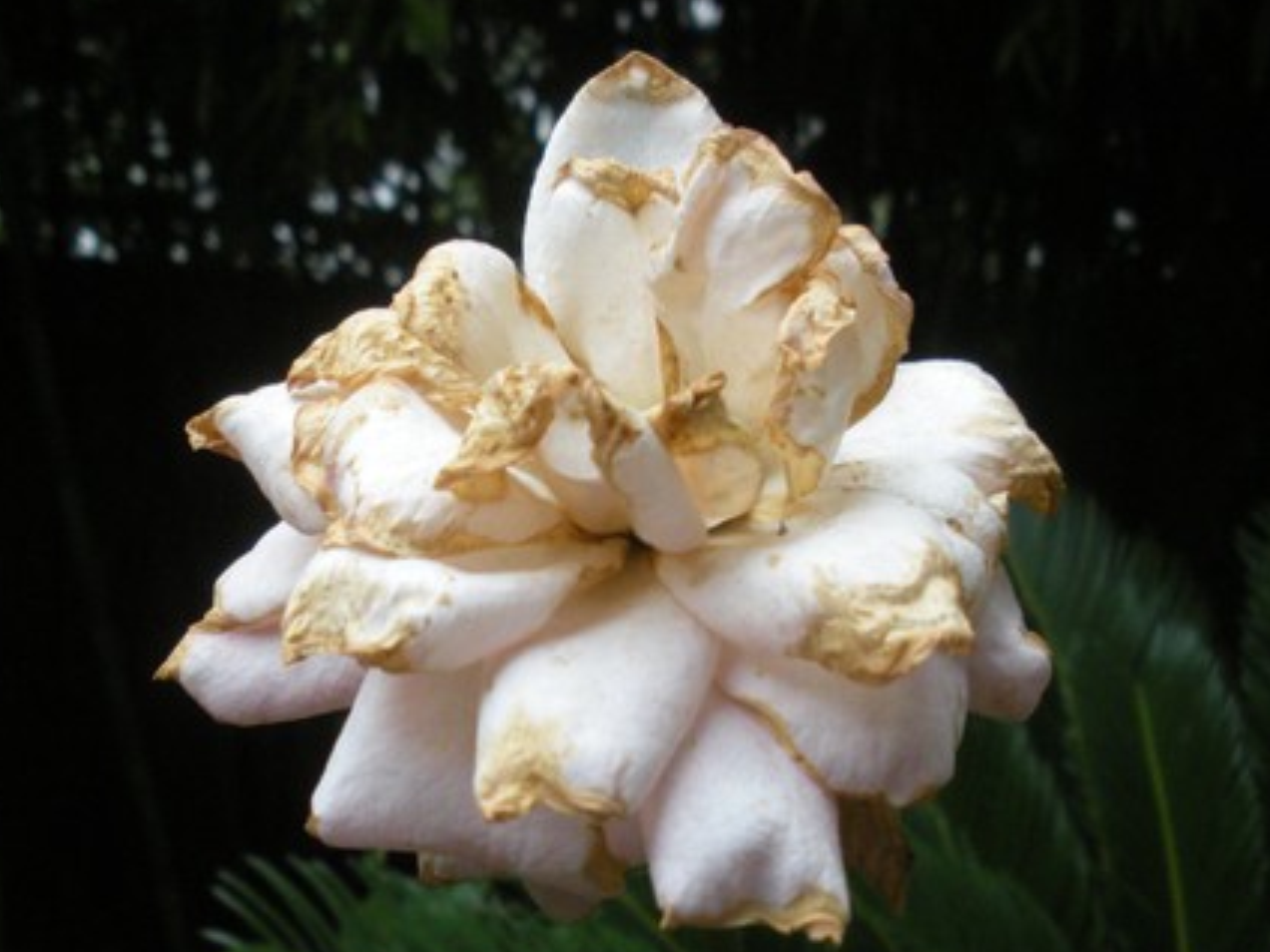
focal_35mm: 51
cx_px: 614
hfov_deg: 37.5
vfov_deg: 28.4
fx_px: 1871
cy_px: 611
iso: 209
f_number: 3.5
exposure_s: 1/60
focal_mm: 6.3
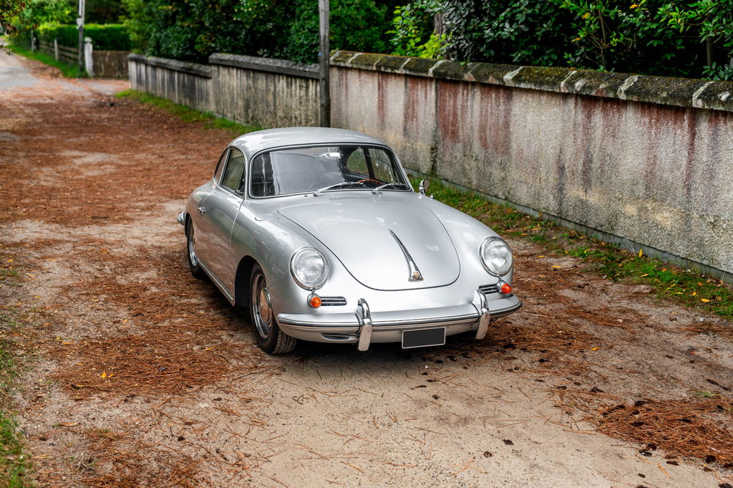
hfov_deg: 39.6
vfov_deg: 26.9
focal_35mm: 50
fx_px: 1017
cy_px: 244
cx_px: 366
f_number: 3.2
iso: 250
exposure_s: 1/100
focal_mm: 50
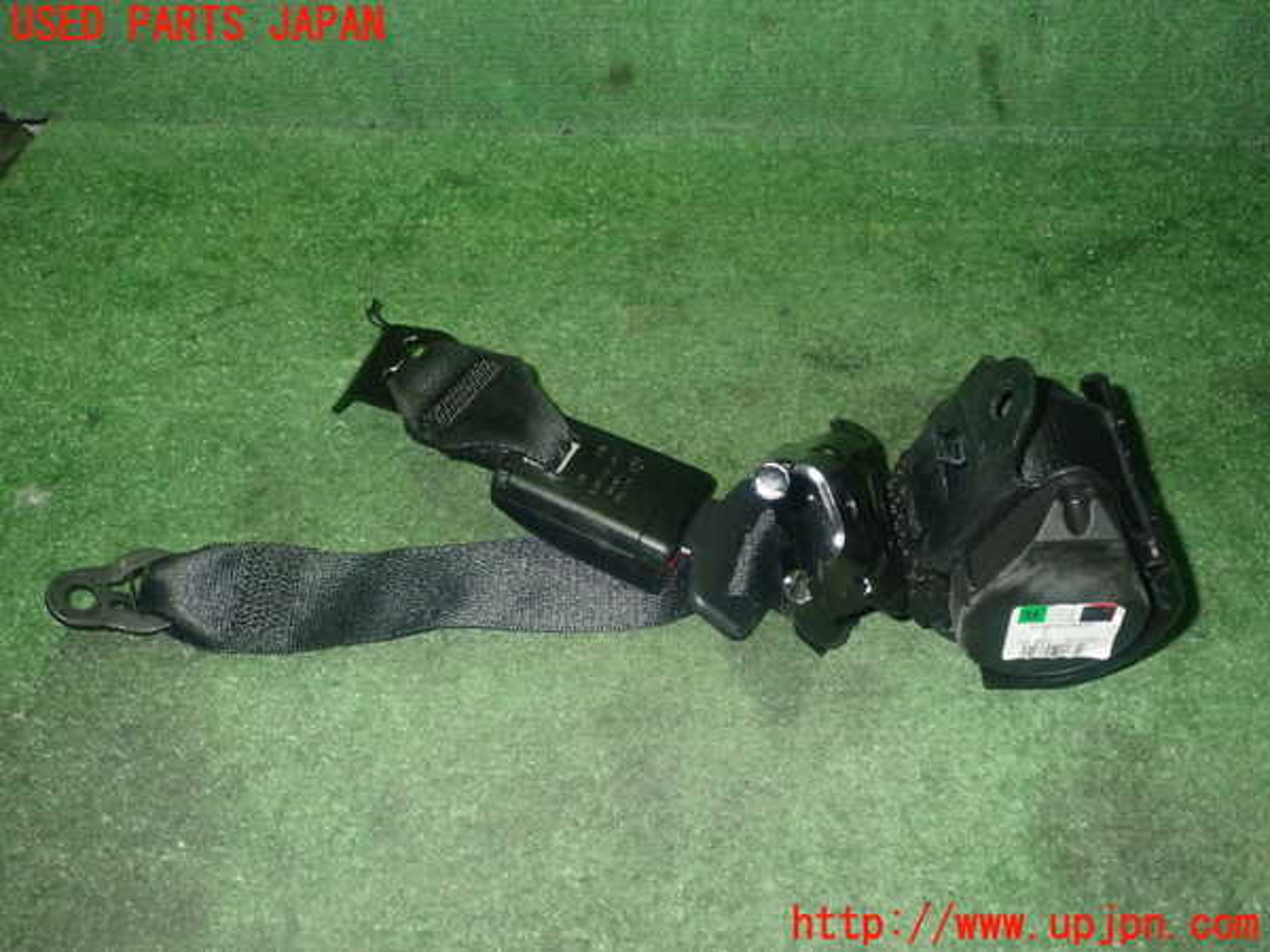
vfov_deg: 46.8
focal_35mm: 30
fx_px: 1101
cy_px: 476
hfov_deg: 60.0
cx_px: 635
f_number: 6.3
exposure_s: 1/30
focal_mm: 5.4
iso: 800
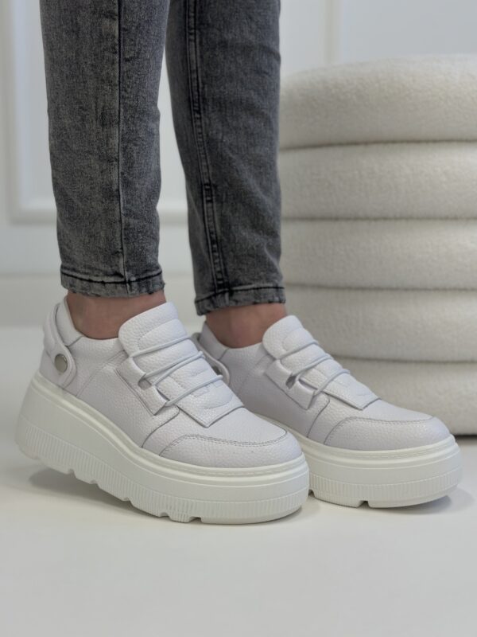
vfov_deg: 39.7
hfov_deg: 30.3
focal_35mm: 48
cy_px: 318
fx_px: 882
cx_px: 238
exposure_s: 1/100
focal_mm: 6.86
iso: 80
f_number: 1.78
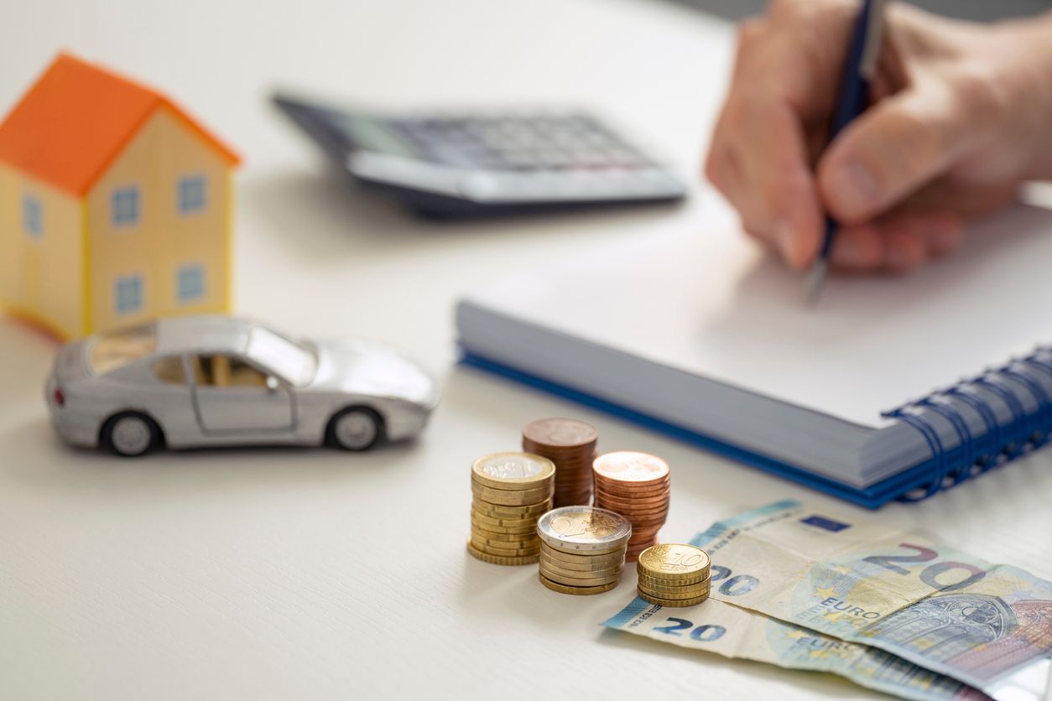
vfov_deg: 13.0
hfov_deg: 19.5
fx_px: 3068
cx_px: 526
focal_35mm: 105
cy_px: 350
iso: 100
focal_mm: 105
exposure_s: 1/5
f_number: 3.2
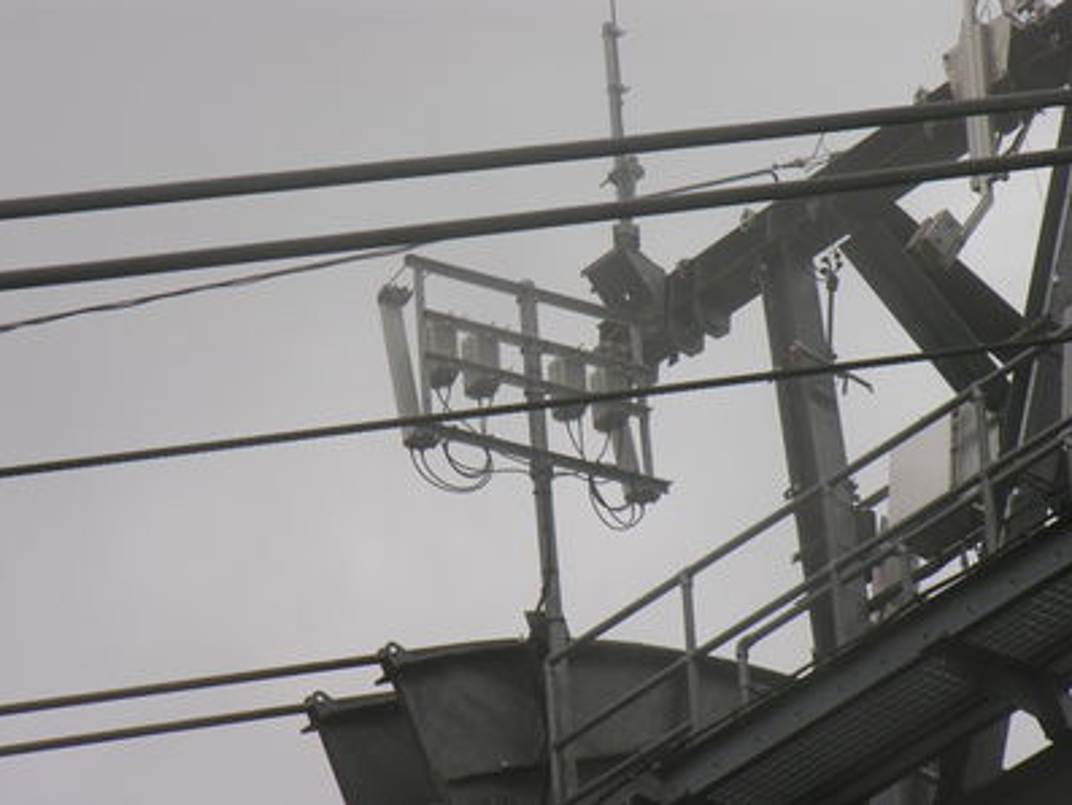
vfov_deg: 5.8
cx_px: 535
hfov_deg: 7.8
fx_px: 7899
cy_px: 402
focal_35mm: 255
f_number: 6.3
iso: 50
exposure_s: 1/138
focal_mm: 64.5
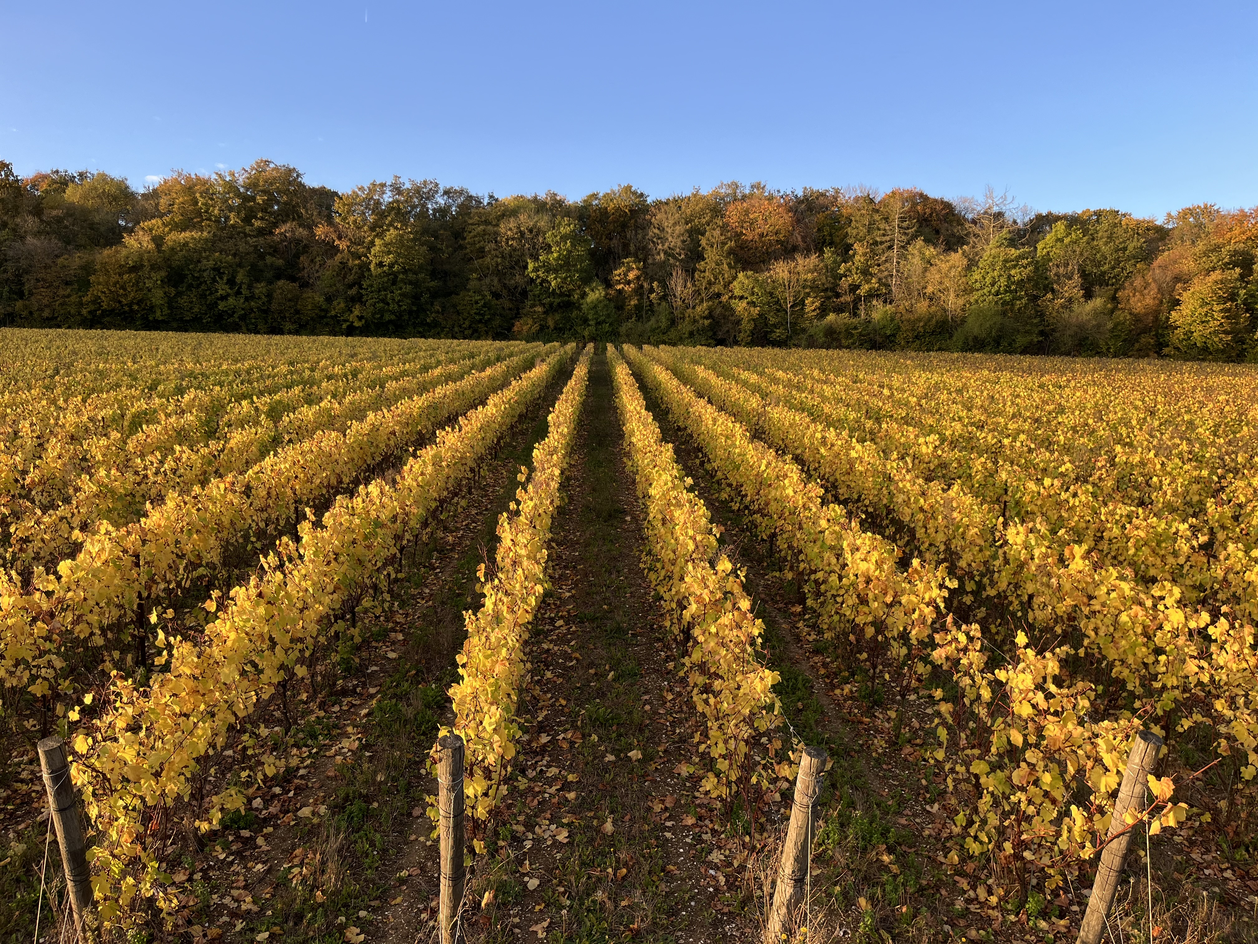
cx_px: 629
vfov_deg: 53.1
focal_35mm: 26
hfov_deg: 67.3
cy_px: 472
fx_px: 945
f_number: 1.6
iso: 50
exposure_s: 1/463
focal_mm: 5.1
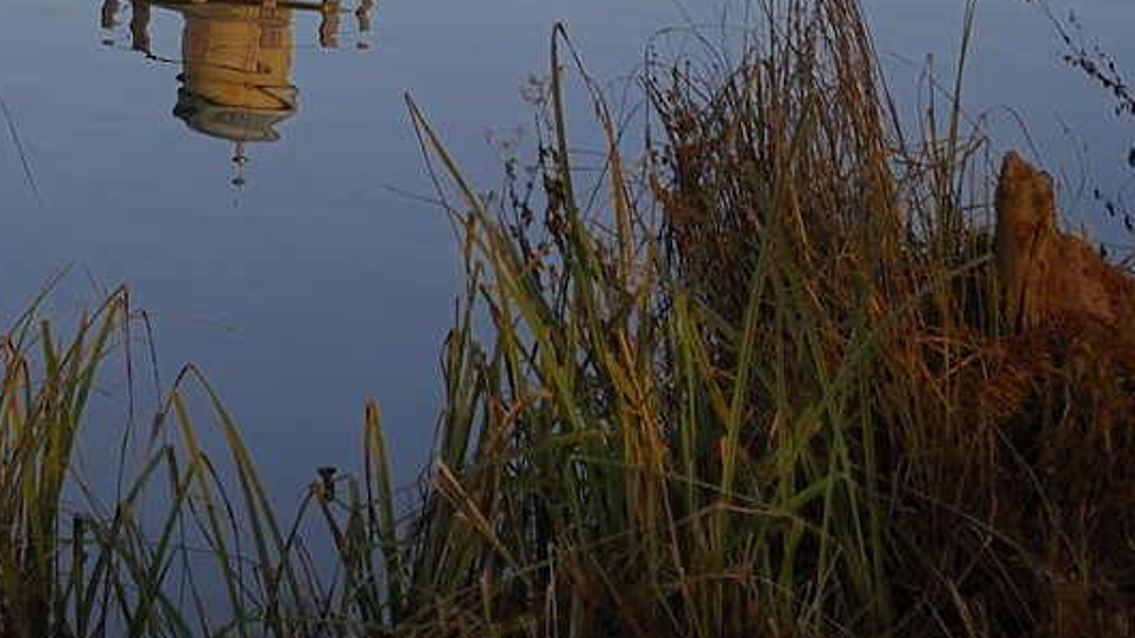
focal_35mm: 120
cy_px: -786
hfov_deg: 17.8
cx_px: 355
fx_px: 3611
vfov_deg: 9.2
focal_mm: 38
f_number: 8
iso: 200
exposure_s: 1/160
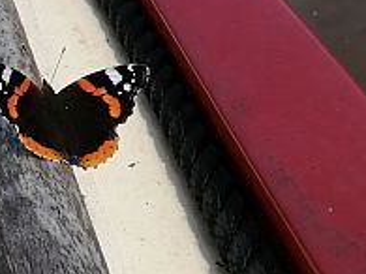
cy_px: 139
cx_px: 43
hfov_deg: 37.3
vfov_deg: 30.2
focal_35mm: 48
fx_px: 507
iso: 50
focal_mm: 3.6
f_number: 1.8
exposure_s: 1/2732
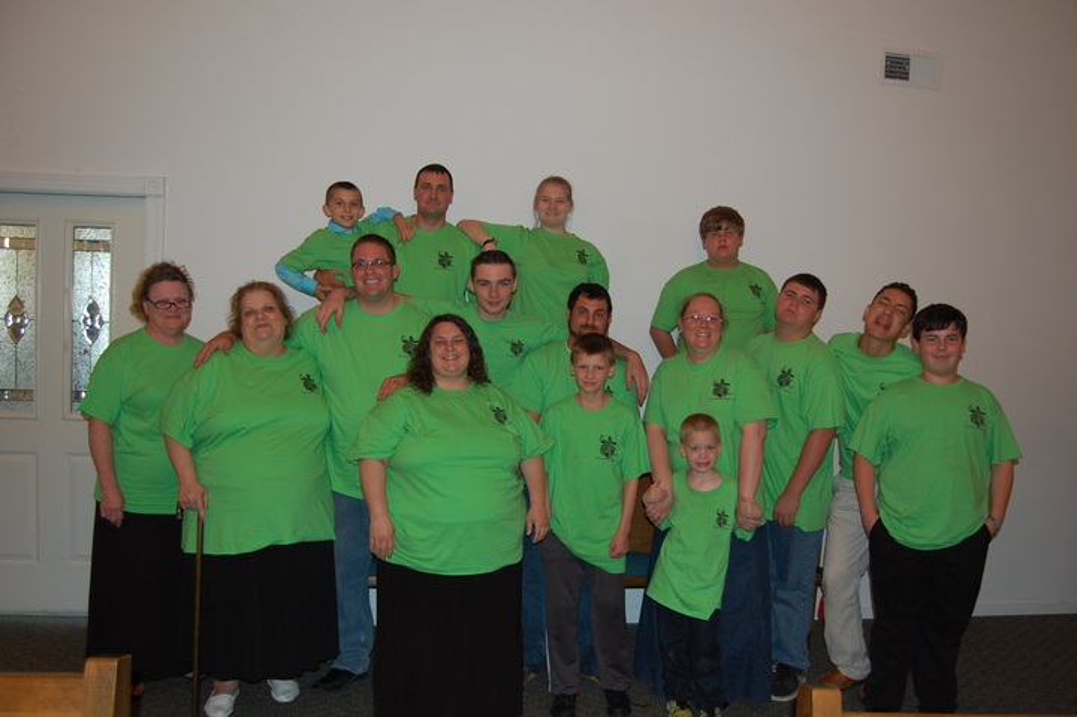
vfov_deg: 45.6
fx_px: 852
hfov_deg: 64.6
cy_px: 358
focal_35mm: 28
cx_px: 538
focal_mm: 19
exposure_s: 1/60
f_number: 3.5
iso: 400
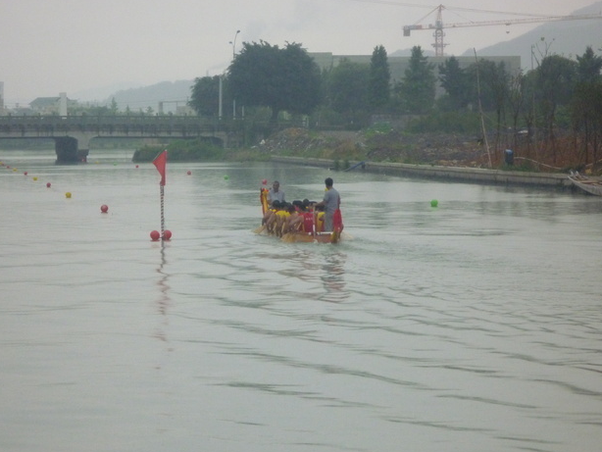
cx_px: 325
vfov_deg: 8.4
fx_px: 3079
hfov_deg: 11.2
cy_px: 255
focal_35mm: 177
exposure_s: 1/320
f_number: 5.9
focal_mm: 26
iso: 400
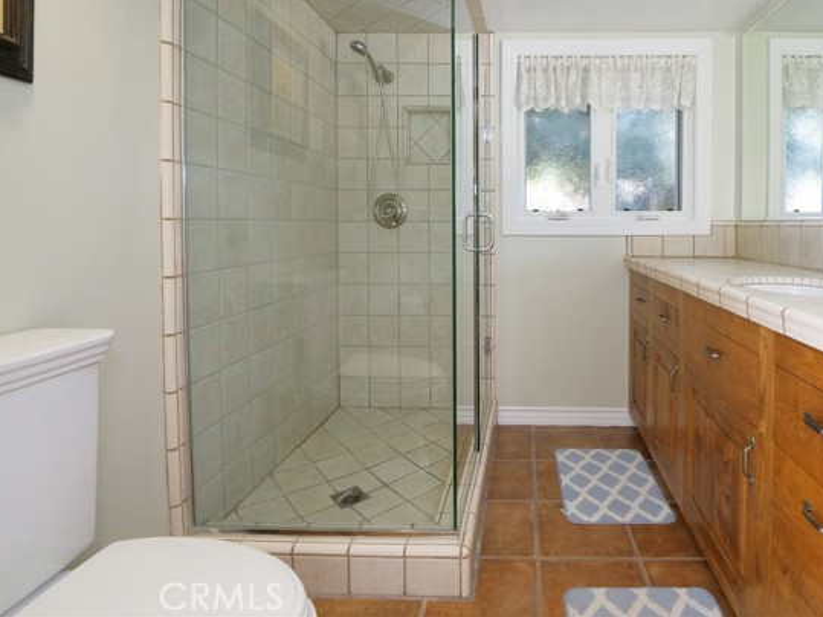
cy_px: 253
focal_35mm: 19
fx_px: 452
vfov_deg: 68.1
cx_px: 475
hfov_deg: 84.1
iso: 1000
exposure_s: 1/20
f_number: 8
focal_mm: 8
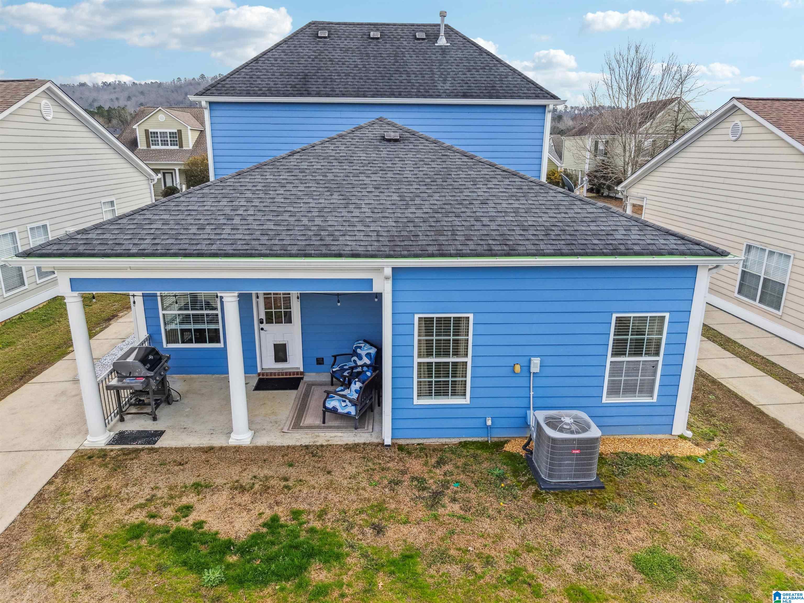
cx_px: 402
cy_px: 302
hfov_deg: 71.6
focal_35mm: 24
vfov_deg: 56.8
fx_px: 557
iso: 240
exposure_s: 1/2000
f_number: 1.8
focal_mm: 8.7
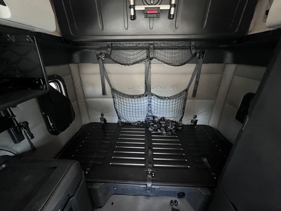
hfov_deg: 106.2
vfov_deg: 89.9
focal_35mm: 13
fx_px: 106
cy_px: 106
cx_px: 140
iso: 1250
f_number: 1.8
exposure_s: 1/35
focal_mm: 1.57
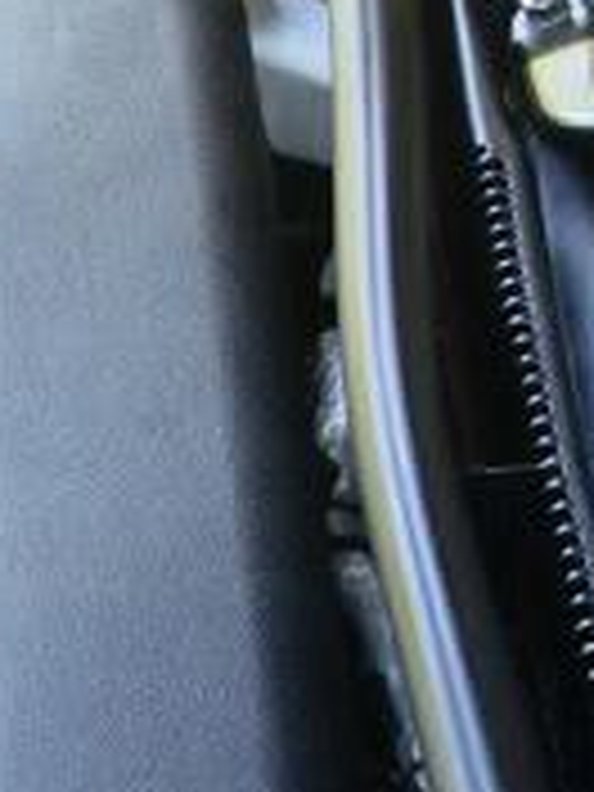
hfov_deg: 8.2
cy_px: 1184
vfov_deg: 11.0
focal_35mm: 173
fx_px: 3958
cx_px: -576
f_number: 3
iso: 100
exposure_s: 1/60
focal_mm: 6.3
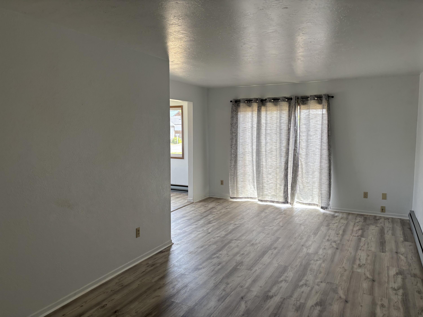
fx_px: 318
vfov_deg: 53.1
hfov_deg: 67.3
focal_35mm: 26
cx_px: 212
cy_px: 158
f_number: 1.6
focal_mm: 5.96
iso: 80
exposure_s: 1/120
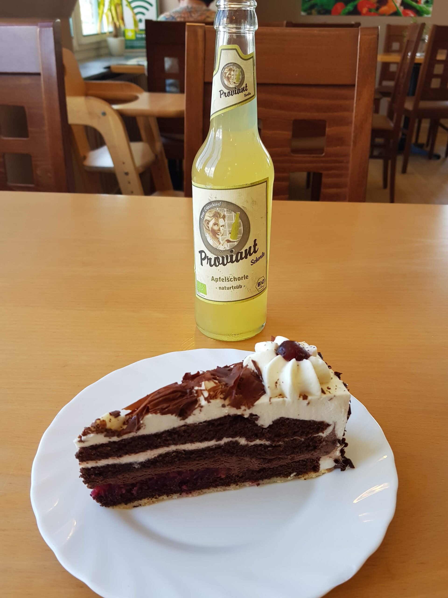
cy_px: 299
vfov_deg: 67.3
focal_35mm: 26
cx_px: 224
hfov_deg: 53.1
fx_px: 449
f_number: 1.7
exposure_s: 1/100
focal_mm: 4.2
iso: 50
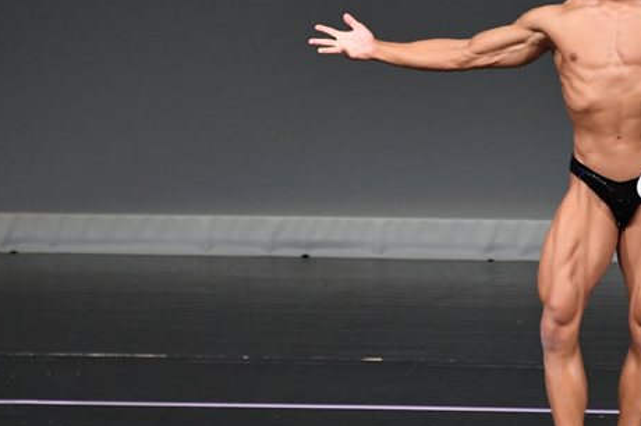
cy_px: 178
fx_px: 11245
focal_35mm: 632
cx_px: 522
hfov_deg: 3.3
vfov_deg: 2.2
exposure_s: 1/400
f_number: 5.6
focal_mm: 250
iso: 4000
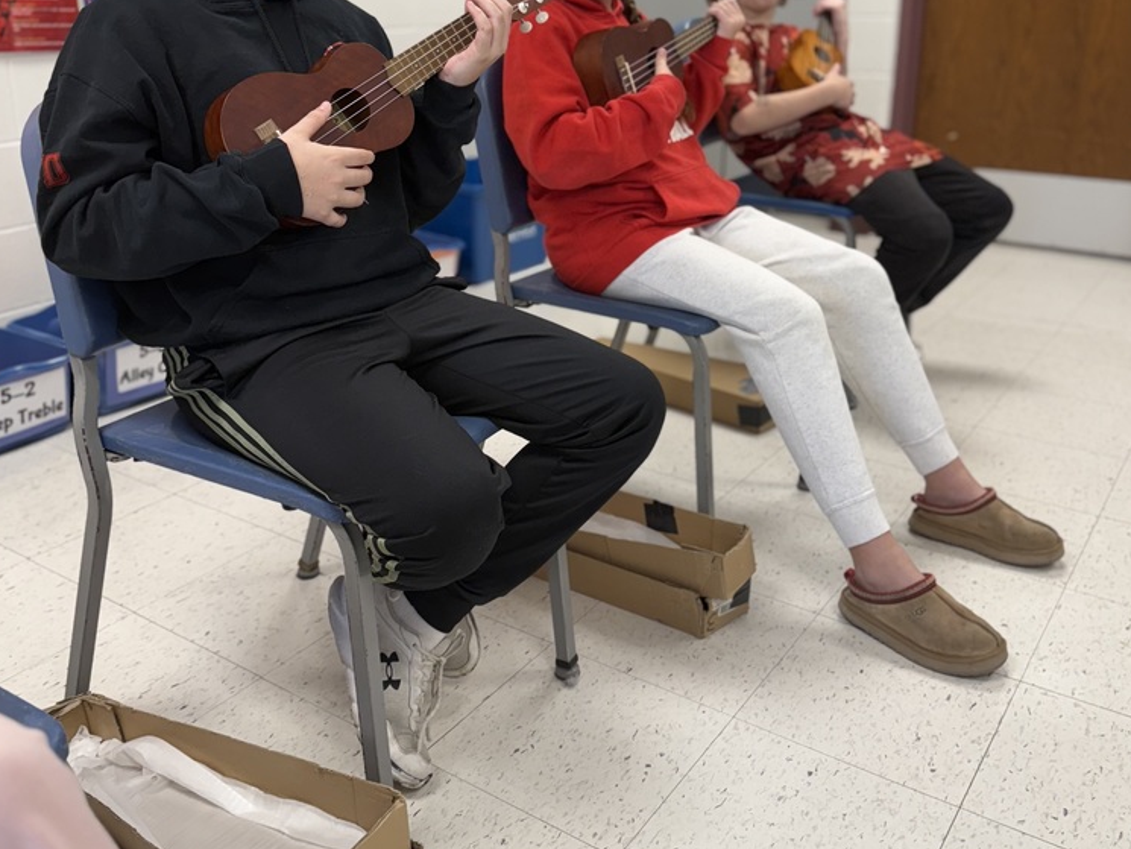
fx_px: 1078
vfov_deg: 42.6
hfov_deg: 55.3
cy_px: 307
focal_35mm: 33
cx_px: 563
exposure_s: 1/120
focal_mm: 6.76
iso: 125
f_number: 1.78
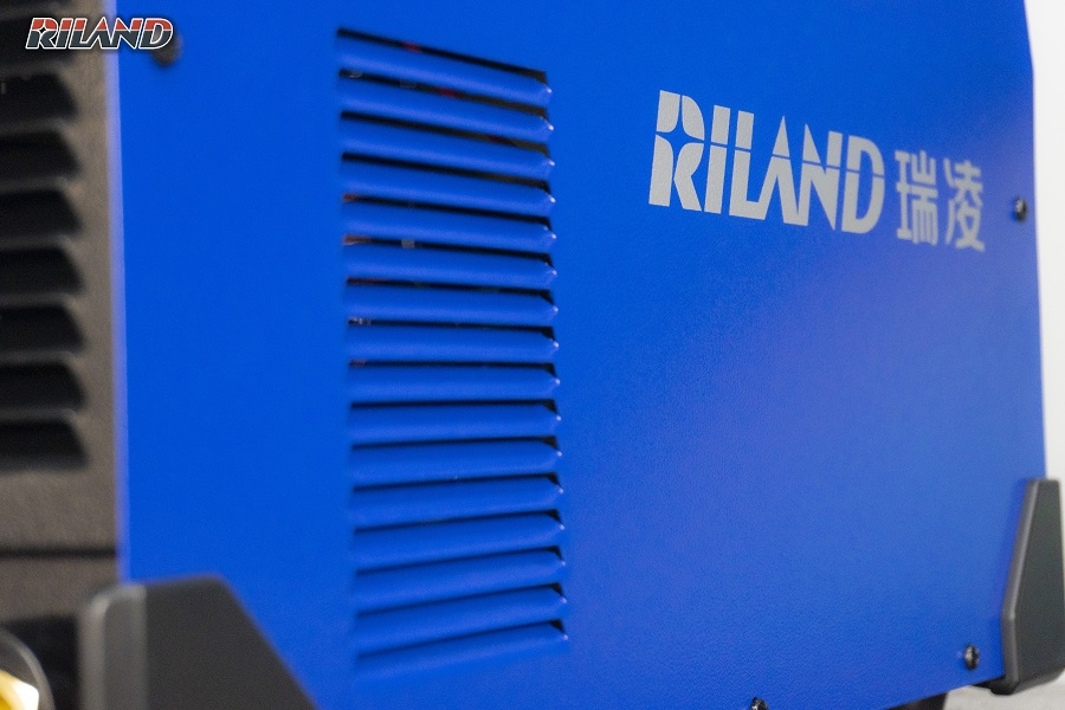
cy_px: 355
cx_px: 532
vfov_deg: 18.2
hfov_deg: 27.0
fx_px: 2219
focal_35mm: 75
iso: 2000
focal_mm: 50
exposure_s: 1/125
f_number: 5.6
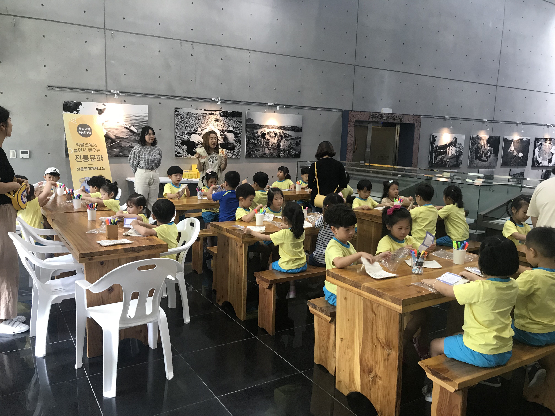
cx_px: 278
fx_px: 449
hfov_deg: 63.4
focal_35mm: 28
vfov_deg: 49.7
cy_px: 208
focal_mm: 3.99
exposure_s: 1/24
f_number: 1.8
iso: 40
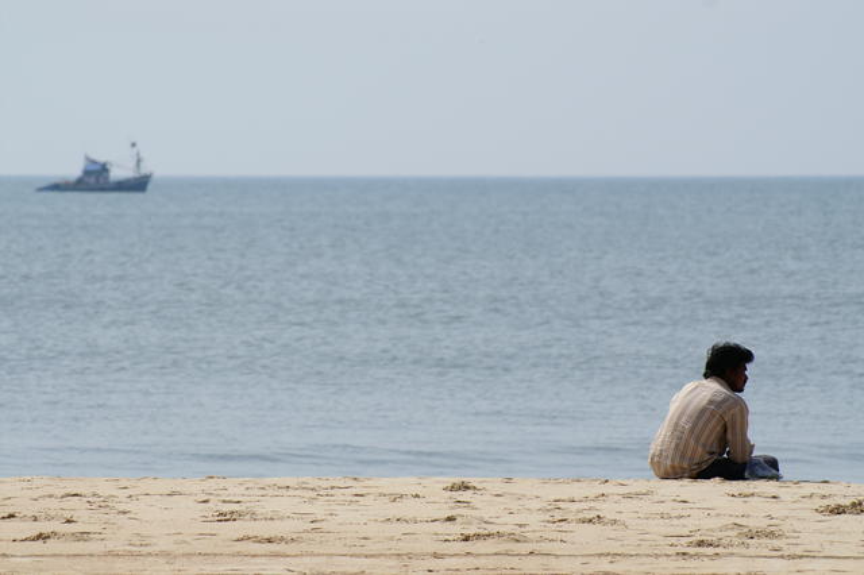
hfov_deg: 5.5
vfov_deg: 3.7
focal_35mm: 375
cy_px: 288
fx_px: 8995
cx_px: 432
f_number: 8
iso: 200
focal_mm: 250
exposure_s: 1/1250
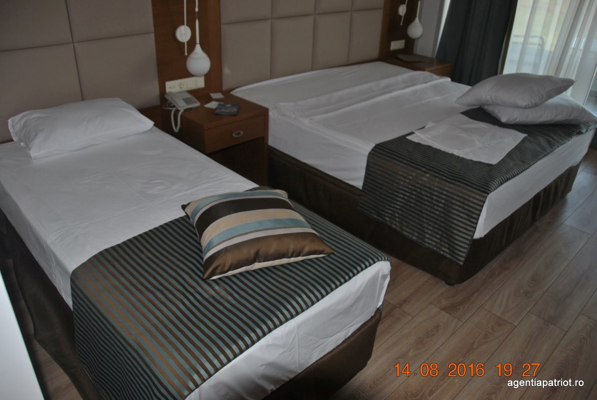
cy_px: 200
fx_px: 448
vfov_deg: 48.1
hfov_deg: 67.3
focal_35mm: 27
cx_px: 298
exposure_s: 1/60
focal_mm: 18
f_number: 3.5
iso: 200
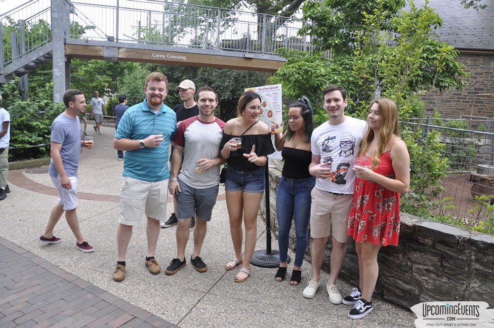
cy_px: 164
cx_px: 247
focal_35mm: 27
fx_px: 370
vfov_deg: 47.8
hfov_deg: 67.4
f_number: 6.3
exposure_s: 1/40
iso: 400
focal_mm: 18
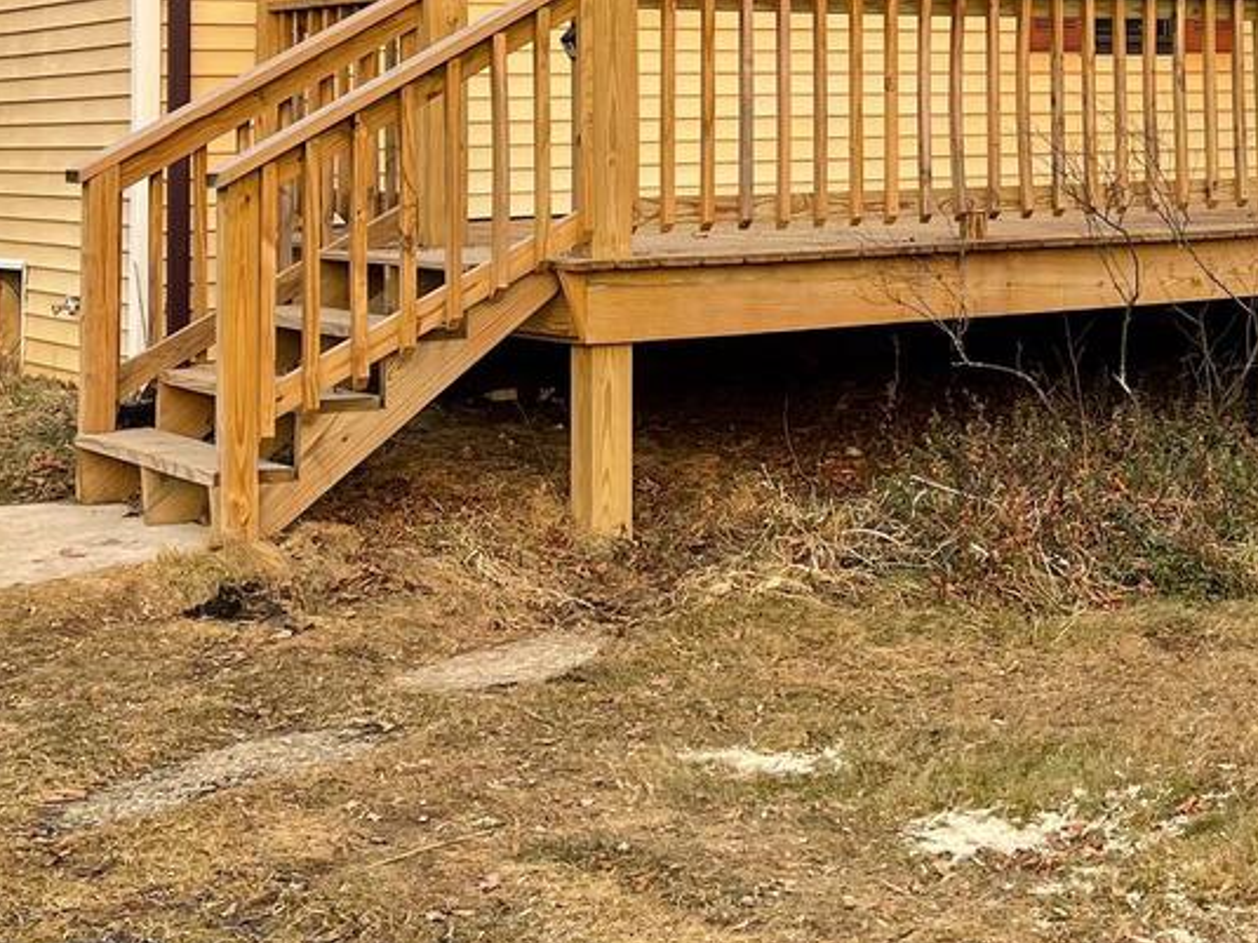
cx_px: 1082
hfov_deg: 27.0
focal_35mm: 70
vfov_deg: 20.2
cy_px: -49
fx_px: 2543
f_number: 1.6
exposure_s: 1/284
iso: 32
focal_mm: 5.1
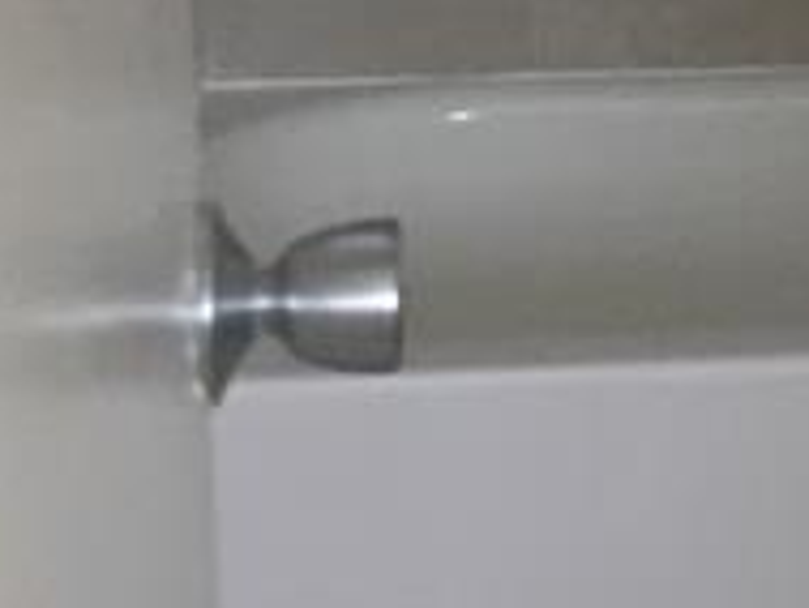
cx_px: 1768
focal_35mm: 157
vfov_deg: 9.4
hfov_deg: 11.1
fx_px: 3672
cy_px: 30
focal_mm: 4.15
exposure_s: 1/15
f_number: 2.2
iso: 64
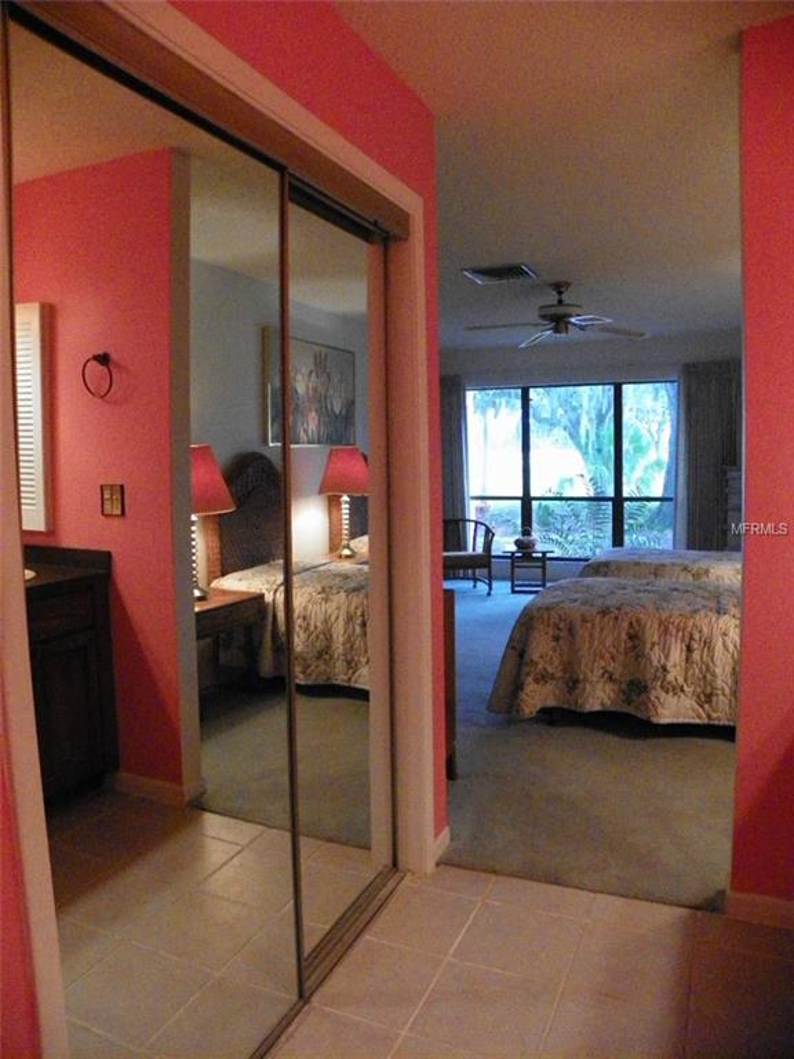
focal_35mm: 26
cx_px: 397
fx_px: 795
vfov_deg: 67.3
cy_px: 530
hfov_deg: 53.1
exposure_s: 1/125
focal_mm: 4.6
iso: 640
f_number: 2.8
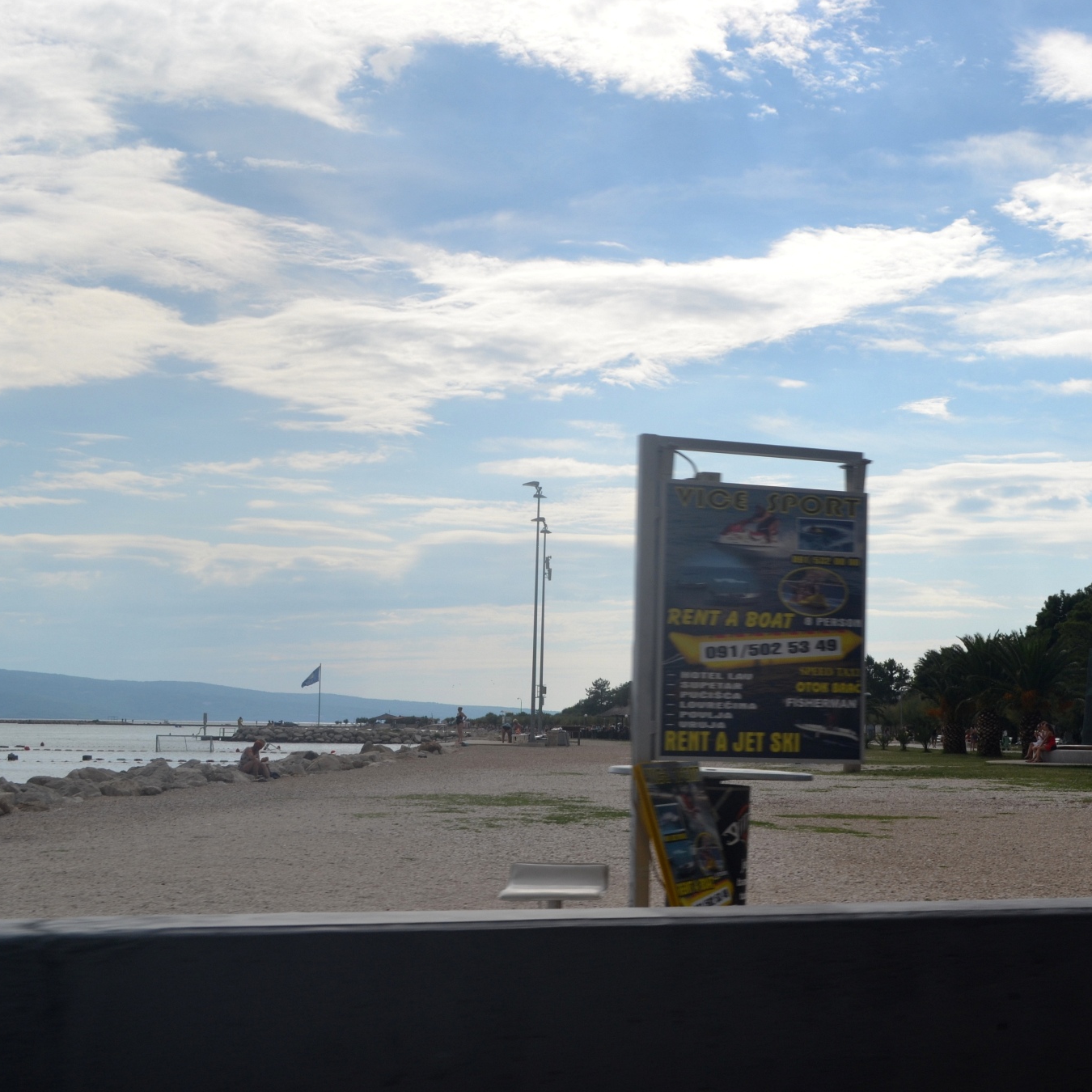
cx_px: 751
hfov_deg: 35.6
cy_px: 551
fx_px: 1677
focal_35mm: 47
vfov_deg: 36.1
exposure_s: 1/320
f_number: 9
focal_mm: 24
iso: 100
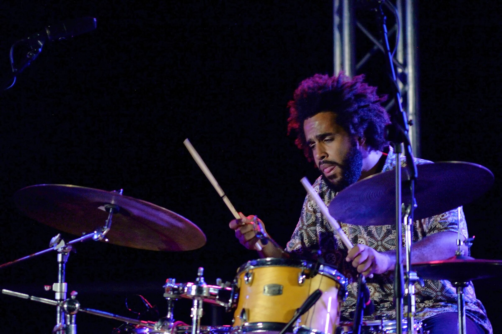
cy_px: 167
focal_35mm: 300
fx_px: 4181
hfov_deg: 6.9
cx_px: 251
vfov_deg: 4.6
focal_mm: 300
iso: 5000
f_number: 4.5
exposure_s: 1/250
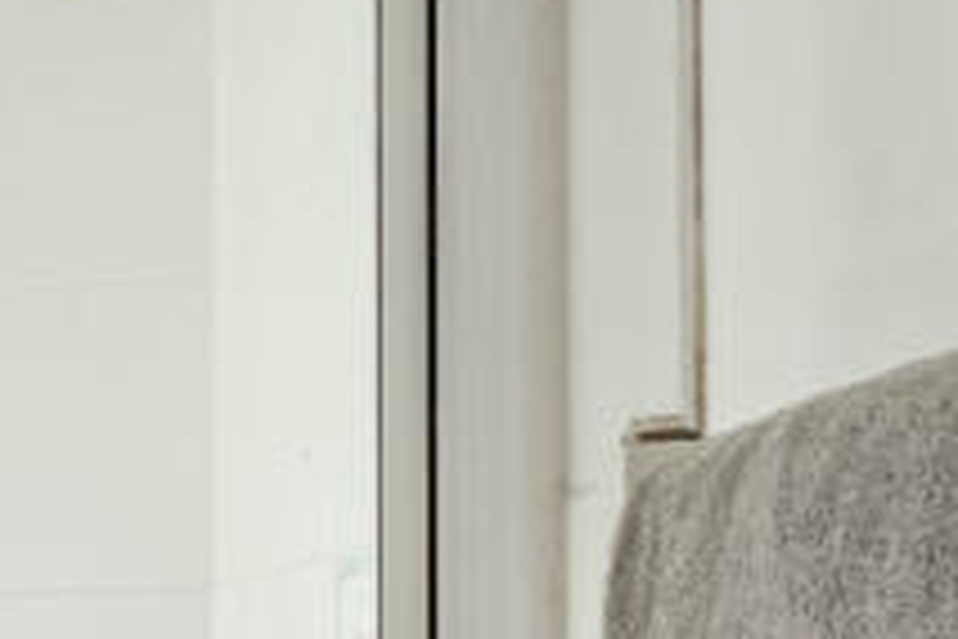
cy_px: 680
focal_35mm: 77
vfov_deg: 17.2
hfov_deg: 15.6
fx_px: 2049
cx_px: -1273
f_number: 8
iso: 200
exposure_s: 1/15
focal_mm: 16
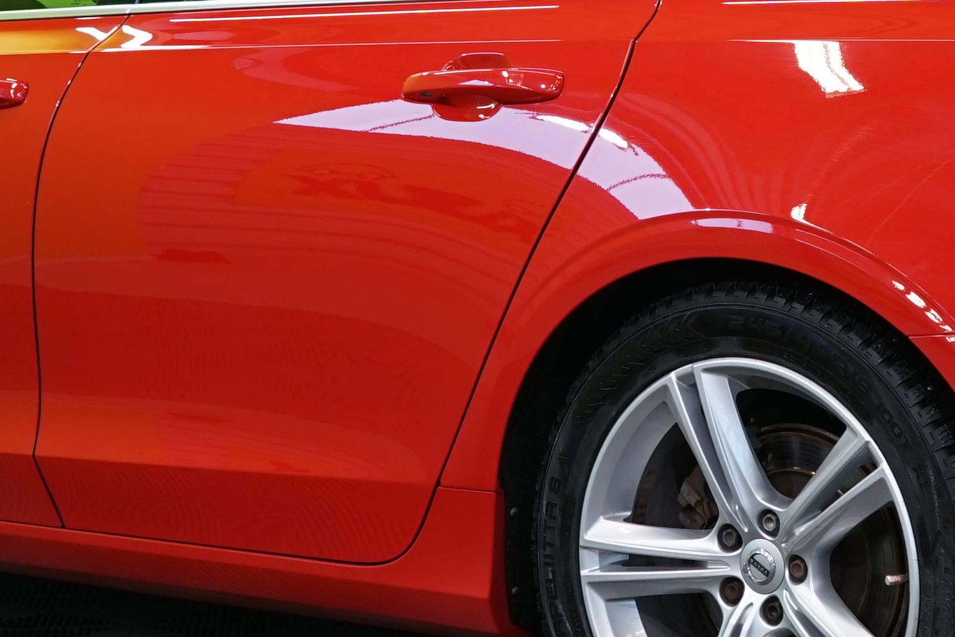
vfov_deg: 11.4
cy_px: 176
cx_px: 657
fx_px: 3183
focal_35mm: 120
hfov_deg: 17.0
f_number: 5
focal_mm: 31
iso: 400
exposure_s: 1/30
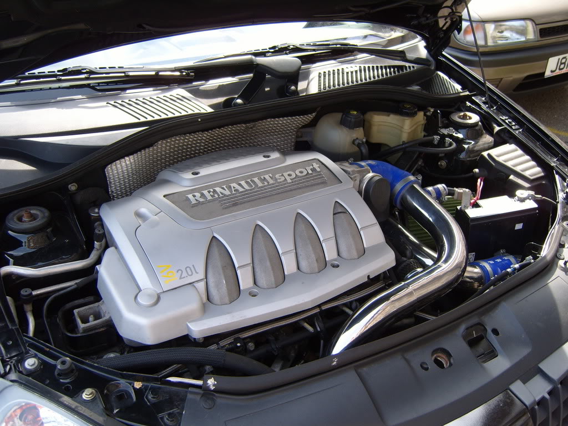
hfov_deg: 52.6
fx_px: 574
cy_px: 213
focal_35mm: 35
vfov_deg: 40.7
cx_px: 284
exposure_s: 1/250
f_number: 2.8
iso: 80
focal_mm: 7.4
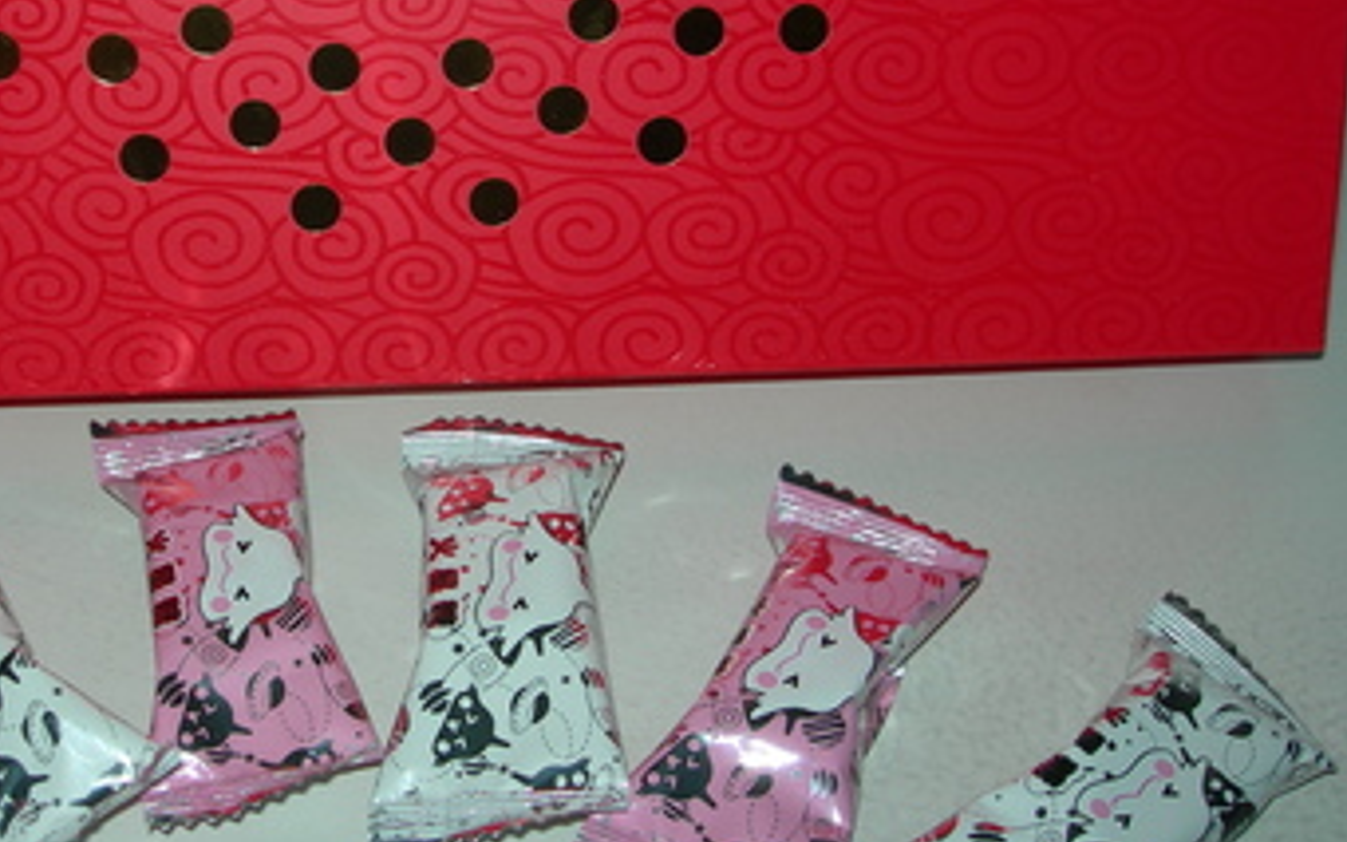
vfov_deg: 21.9
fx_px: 2166
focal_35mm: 59
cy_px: 310
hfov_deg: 34.0
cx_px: 375
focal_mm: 7.8
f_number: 4.8
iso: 50
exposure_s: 1/60.1
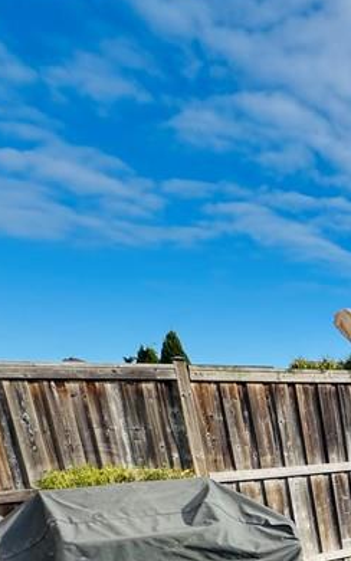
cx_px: 652
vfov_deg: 44.3
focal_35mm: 39
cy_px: 538
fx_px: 596
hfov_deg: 20.8
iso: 40
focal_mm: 2.22
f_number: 2.2
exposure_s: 1/641
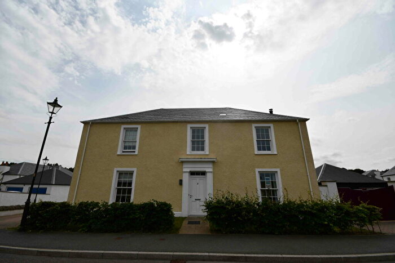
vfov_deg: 77.4
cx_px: 198
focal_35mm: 15
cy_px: 132
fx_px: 165
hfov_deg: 100.4
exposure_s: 1/400
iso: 100
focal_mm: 10
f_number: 10
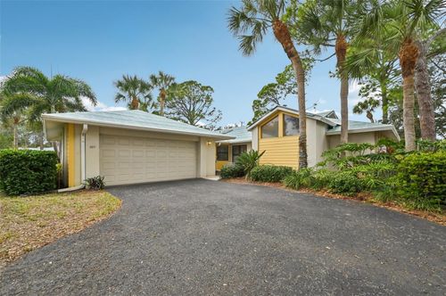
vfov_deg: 81.0
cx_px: 223
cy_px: 148
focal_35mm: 14
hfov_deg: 104.3
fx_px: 173
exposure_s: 1/640
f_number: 8
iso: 400
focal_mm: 14
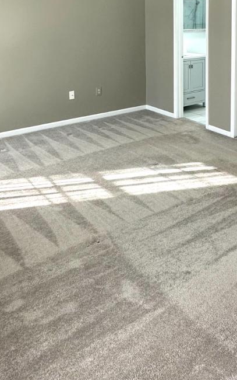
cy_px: 50
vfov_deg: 50.2
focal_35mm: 35
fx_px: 362
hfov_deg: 35.1
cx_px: 191
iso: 100
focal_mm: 2.22
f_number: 2.2
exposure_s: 1/99
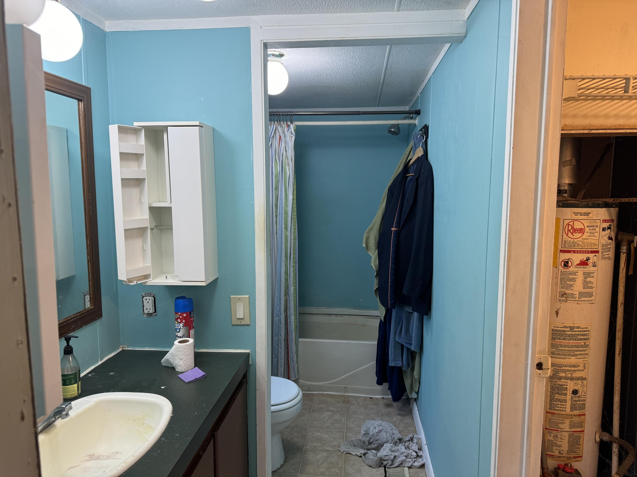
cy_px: 238
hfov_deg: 71.6
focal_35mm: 24
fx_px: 442
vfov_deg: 56.8
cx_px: 318
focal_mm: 6.76
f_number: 1.78
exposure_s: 1/60
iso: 125
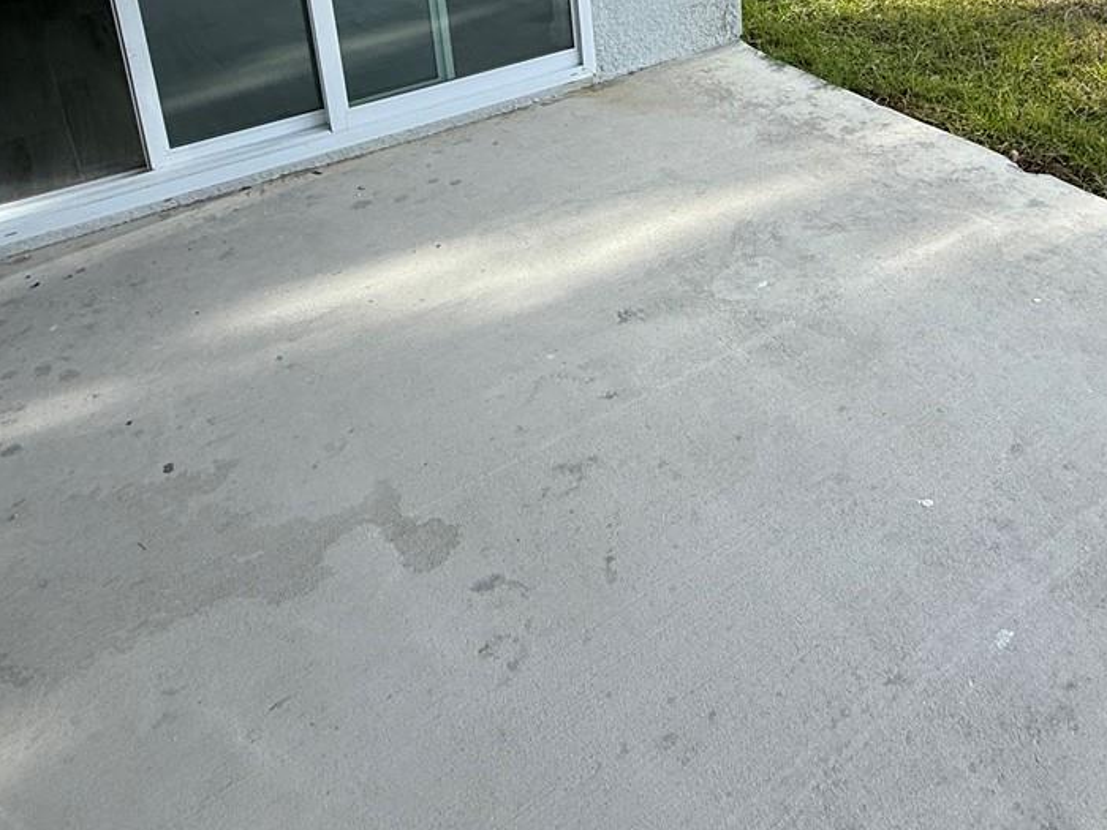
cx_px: 795
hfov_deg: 54.8
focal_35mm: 32
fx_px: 1023
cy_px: -43
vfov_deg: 38.1
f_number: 2.2
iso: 64
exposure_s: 1/613
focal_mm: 2.22
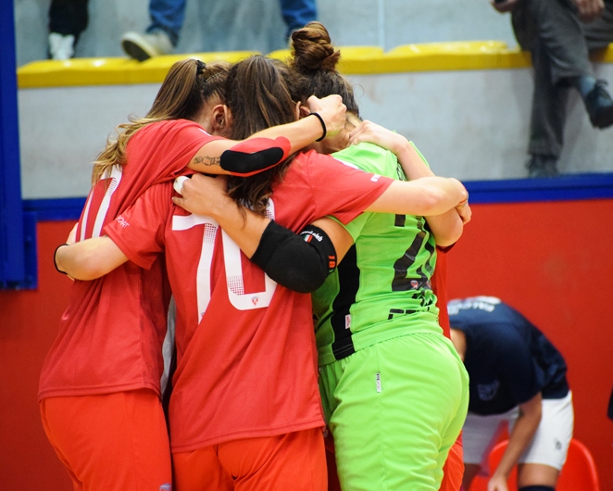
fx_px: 7096
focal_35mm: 391
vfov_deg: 4.0
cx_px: 319
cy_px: 245
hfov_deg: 4.9
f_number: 5.6
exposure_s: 1/125
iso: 3200
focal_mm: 230
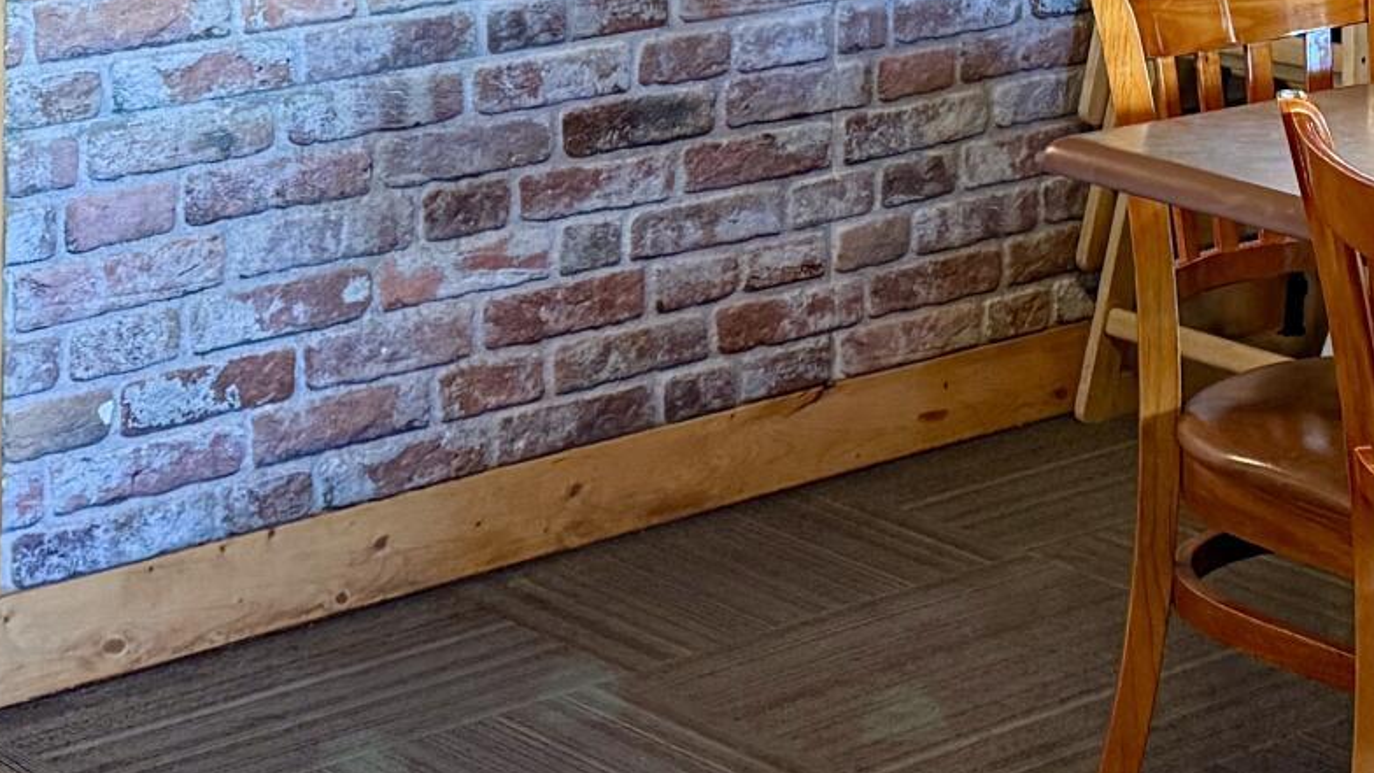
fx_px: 3643
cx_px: 892
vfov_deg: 11.4
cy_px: -496
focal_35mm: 100
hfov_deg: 21.3
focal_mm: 6.76
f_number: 1.78
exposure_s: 1/60
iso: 400
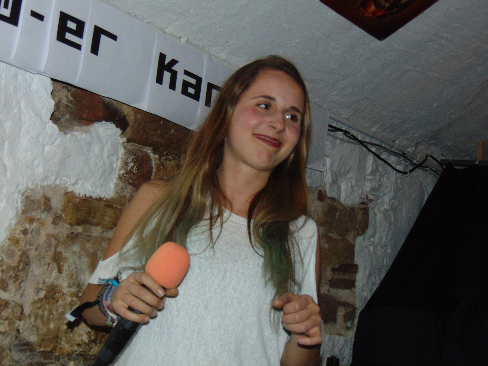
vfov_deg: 24.4
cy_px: 183
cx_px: 244
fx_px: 846
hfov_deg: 32.2
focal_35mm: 60
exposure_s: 1/60
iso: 500
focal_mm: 10.8
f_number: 3.6
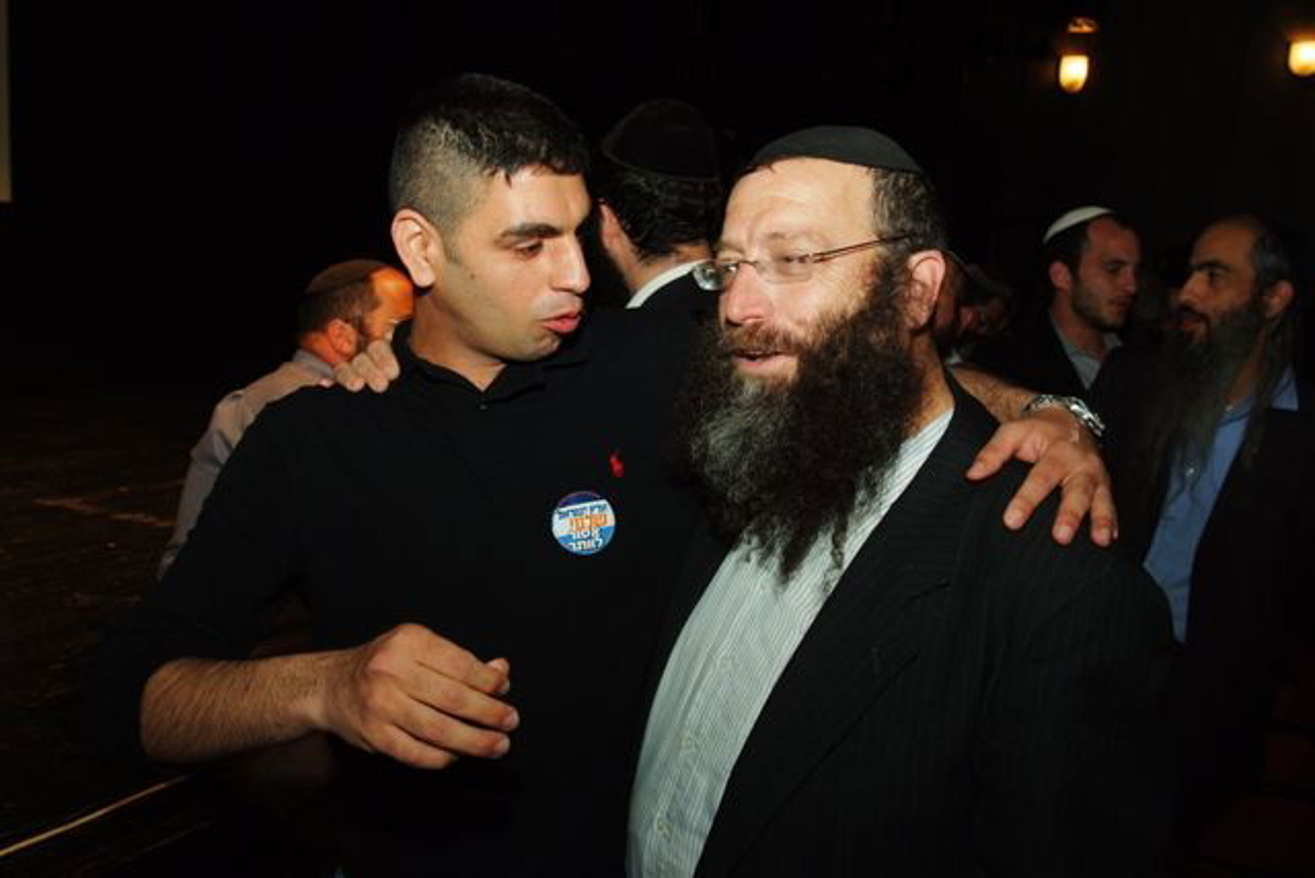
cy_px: 439
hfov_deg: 57.2
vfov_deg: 40.0
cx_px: 658
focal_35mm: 33
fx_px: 1206
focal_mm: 22
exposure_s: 1/160
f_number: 6.3
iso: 500
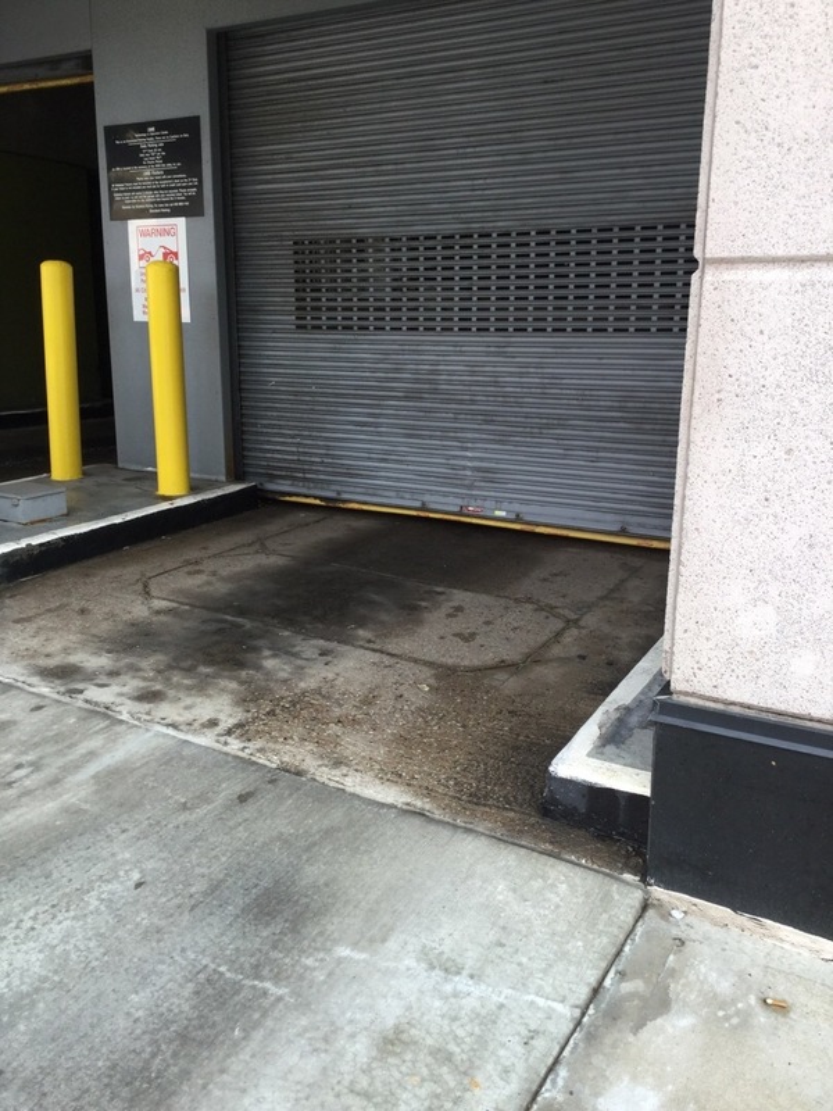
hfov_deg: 45.4
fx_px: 995
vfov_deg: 58.4
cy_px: 556
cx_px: 416
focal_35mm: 31
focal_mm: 3.3
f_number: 2.4
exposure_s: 1/174
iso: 25
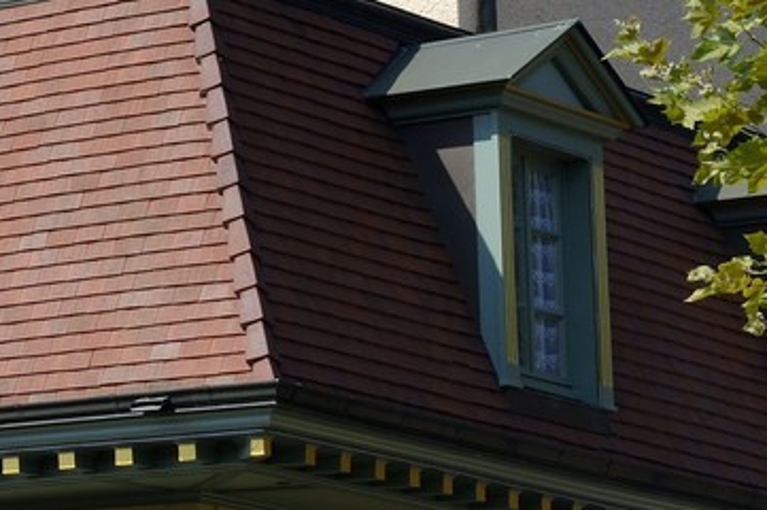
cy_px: 212
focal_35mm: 213
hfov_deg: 9.0
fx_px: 4534
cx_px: -907
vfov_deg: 6.4
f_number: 14
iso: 200
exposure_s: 1/160
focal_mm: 48
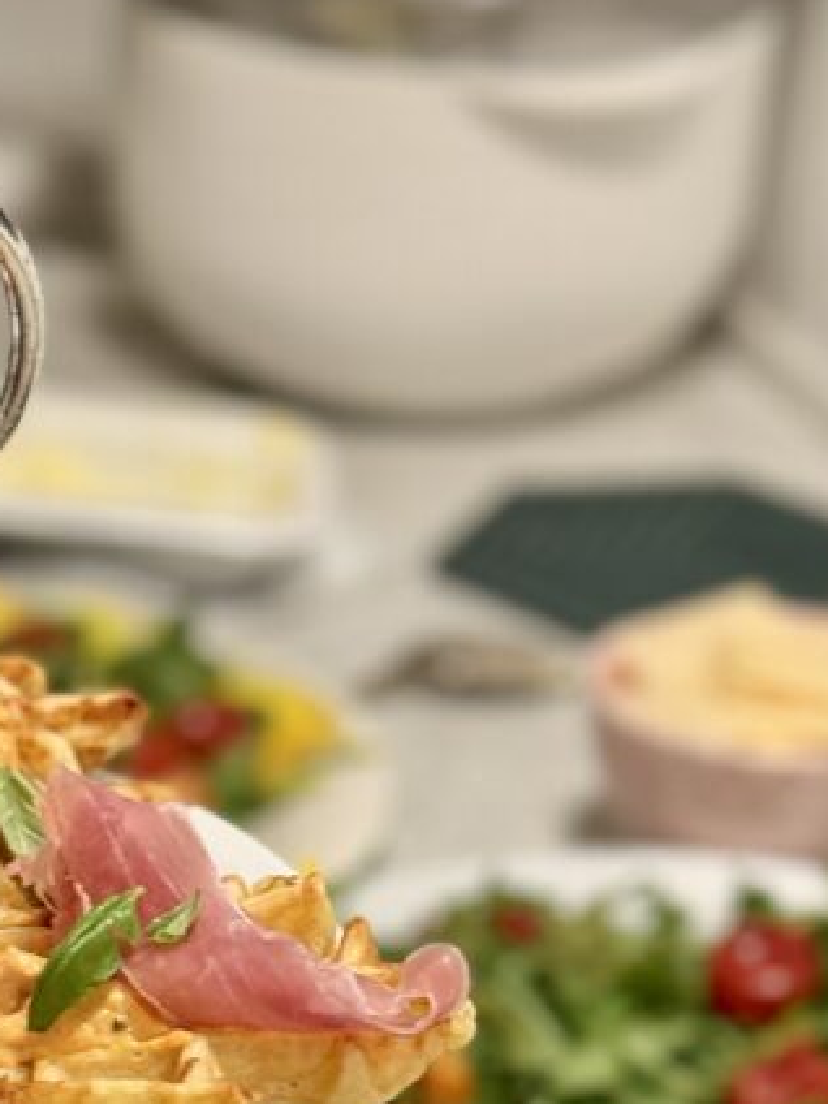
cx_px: -18
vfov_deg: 16.3
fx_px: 3700
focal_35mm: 116
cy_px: 1302
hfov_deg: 12.6
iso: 320
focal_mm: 6.76
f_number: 1.78
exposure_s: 1/33
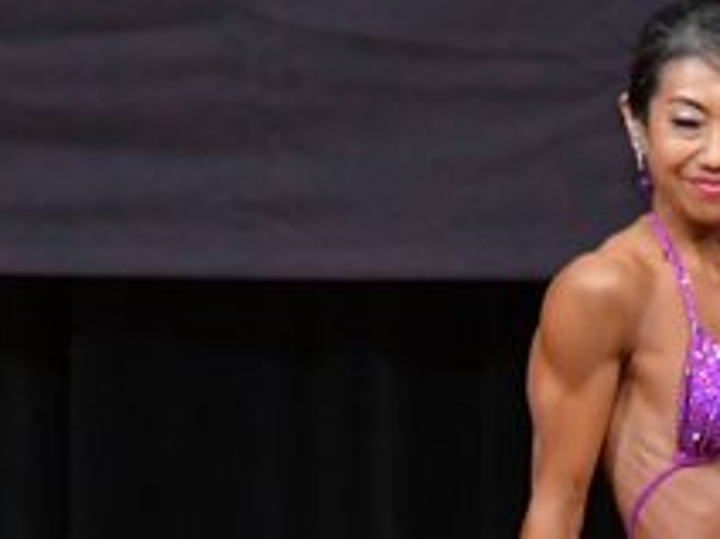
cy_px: 710
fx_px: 23095
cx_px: 630
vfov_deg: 1.3
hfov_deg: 1.8
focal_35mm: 1111
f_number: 5.6
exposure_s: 1/400
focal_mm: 210
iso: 4000
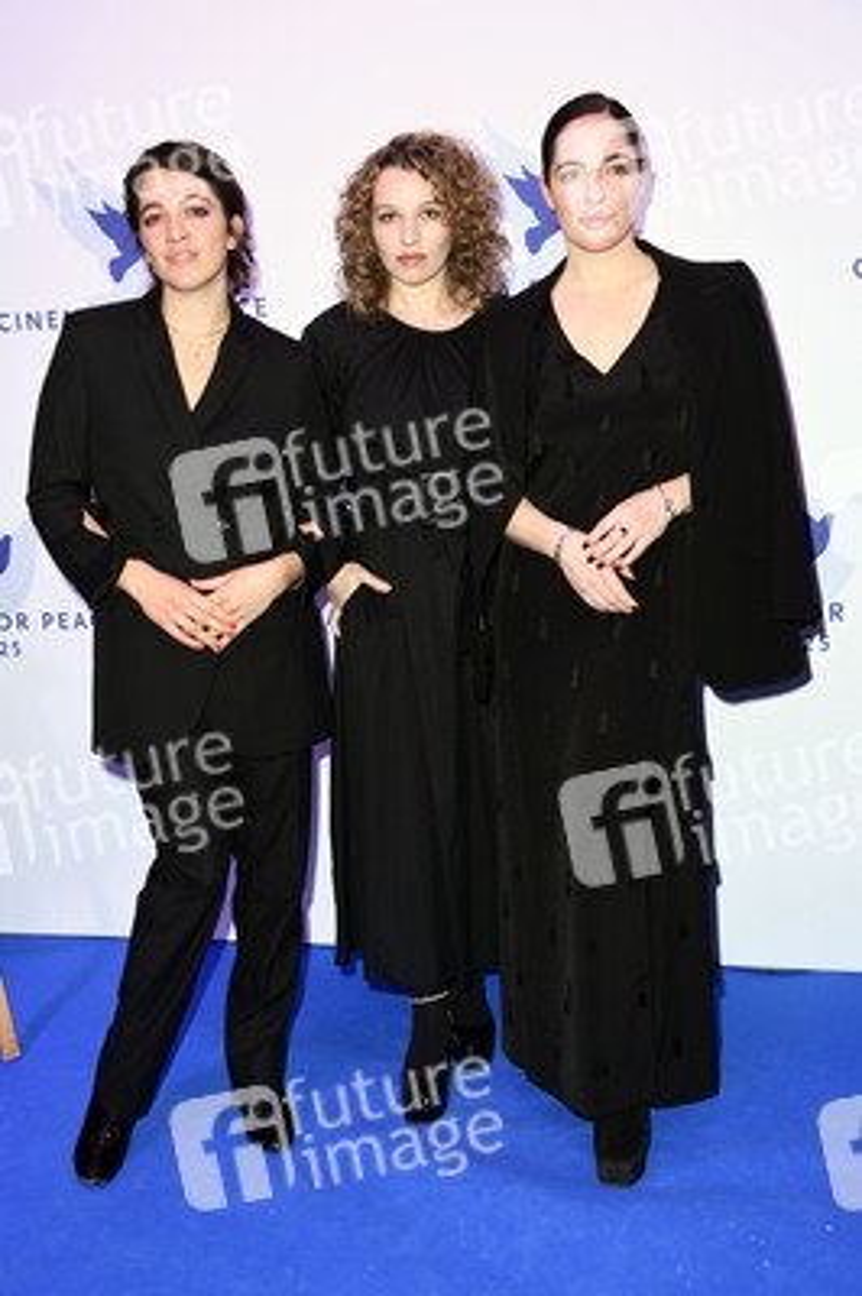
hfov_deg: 29.8
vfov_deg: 43.6
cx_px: 431
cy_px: 648
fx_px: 1619
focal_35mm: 45
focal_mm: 45
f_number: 5.6
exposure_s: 1/250
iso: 640
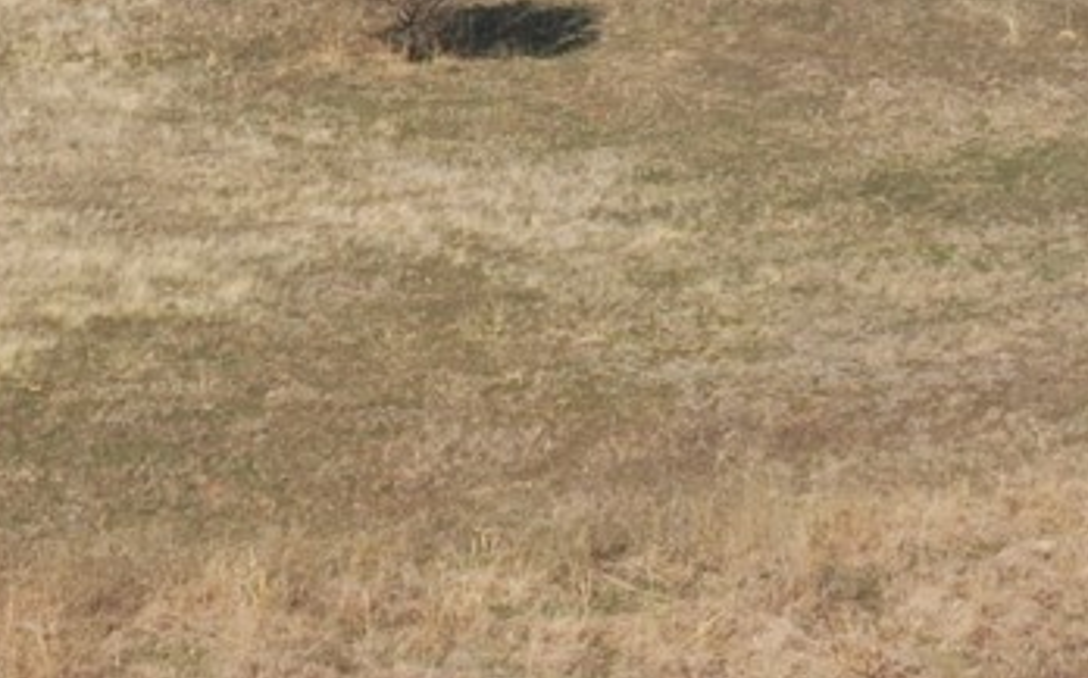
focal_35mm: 167
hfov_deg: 12.3
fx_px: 4949
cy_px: 551
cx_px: -113
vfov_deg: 7.8
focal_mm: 10.26
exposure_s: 1/120
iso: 100
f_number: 11
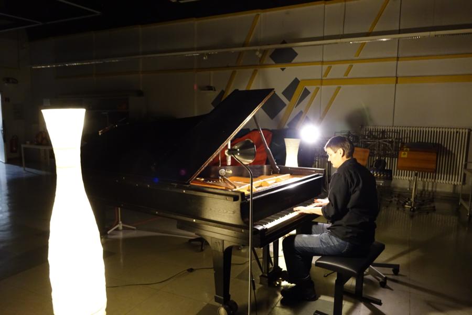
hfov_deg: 69.4
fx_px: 341
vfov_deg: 49.6
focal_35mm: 26
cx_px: 236
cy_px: 158
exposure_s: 1/4
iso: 1600
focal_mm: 9.67
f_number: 2.8
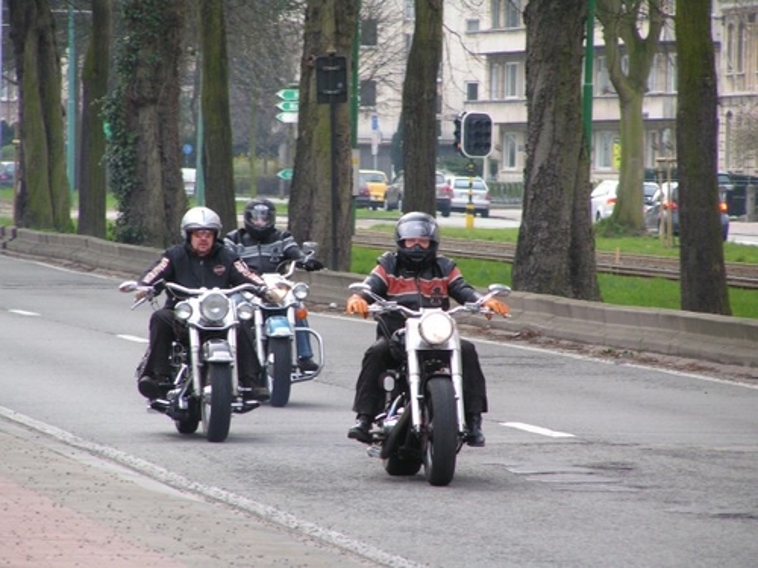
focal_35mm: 380
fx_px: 8321
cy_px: 284
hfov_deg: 5.2
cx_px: 379
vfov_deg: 3.9
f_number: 3.7
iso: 100
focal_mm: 63
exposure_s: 1/400
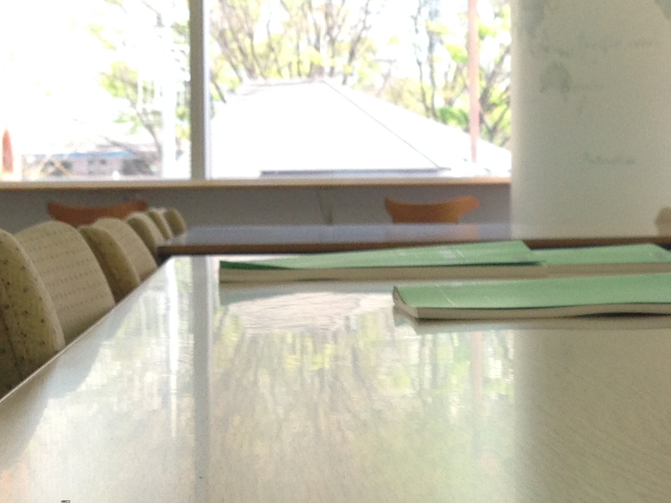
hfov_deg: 18.1
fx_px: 2055
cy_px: 166
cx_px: 657
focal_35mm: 106
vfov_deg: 13.9
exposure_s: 1/120
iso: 80
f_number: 2.4
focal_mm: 4.12
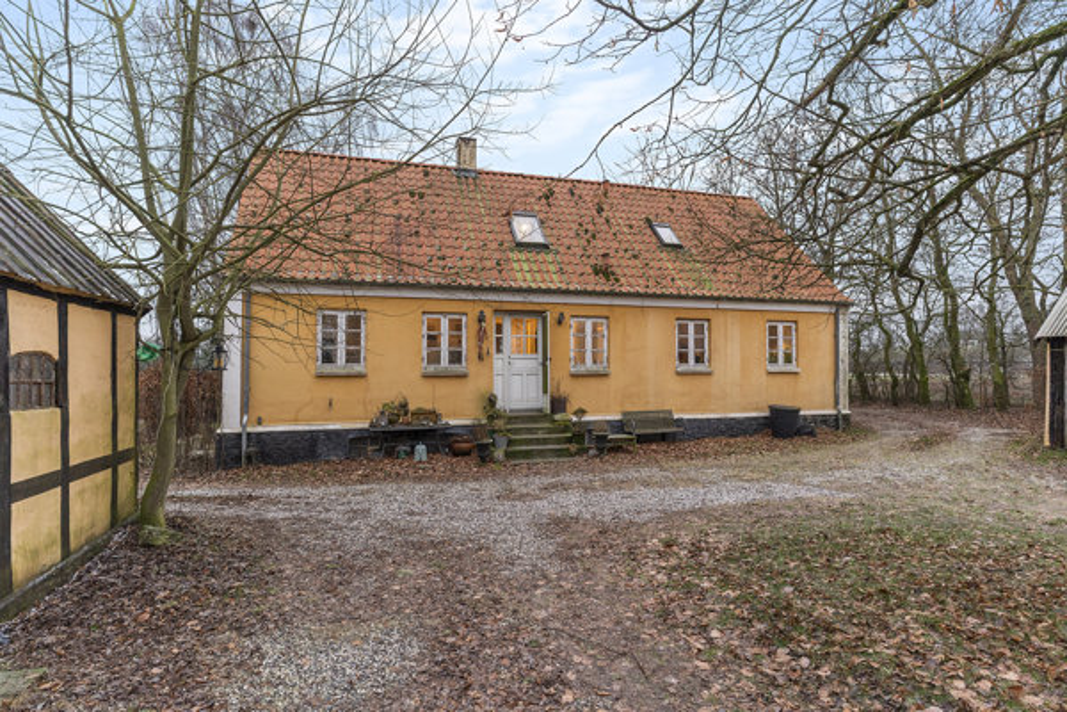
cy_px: 356
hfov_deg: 90.0
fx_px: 533
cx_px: 534
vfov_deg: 67.4
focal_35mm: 18
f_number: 5
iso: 1000
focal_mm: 18
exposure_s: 1/200
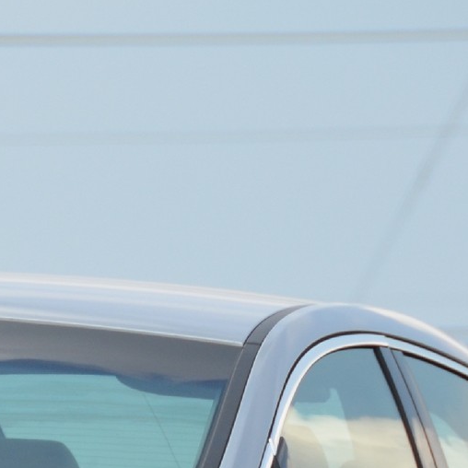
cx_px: -81
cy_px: 681
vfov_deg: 1.6
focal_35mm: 1064
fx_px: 16275
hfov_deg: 1.6
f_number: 5.6
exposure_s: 1/1250
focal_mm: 170
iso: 400
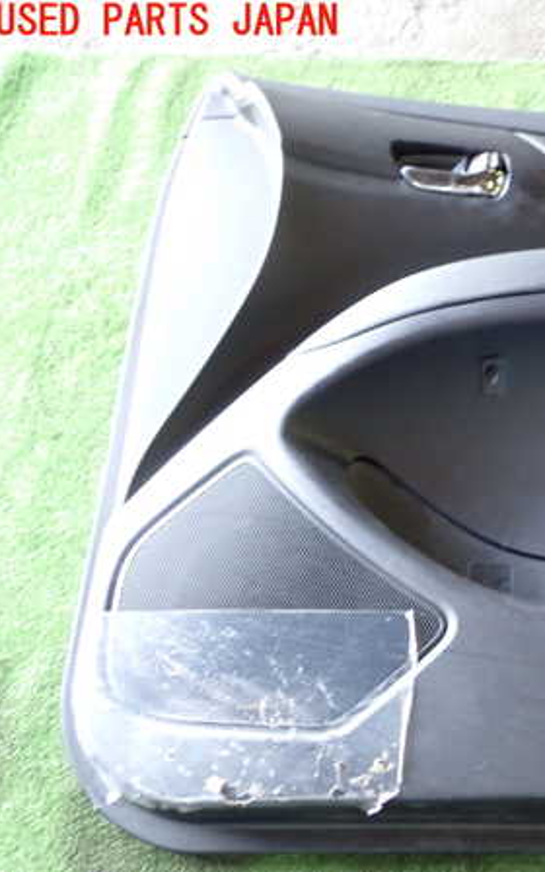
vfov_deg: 37.5
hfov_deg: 22.8
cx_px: 568
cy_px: 436
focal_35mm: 54
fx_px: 1283
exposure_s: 1/40
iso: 640
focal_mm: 6.83
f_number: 2.7
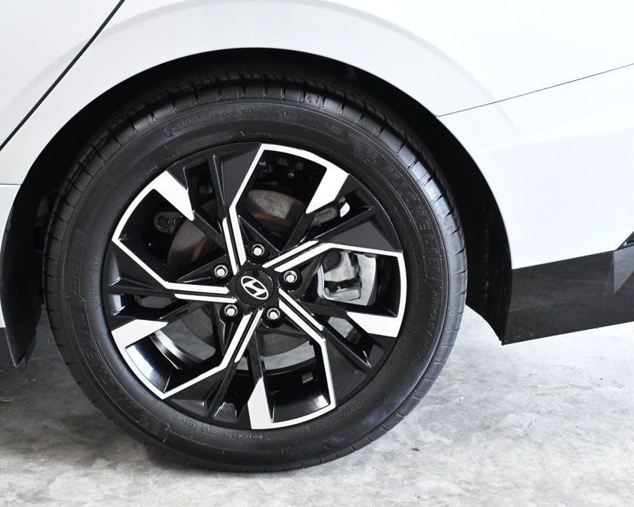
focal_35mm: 76
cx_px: 254
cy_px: 254
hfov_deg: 25.0
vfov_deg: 20.2
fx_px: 1426
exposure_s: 1/125
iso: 2500
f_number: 9
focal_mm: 45
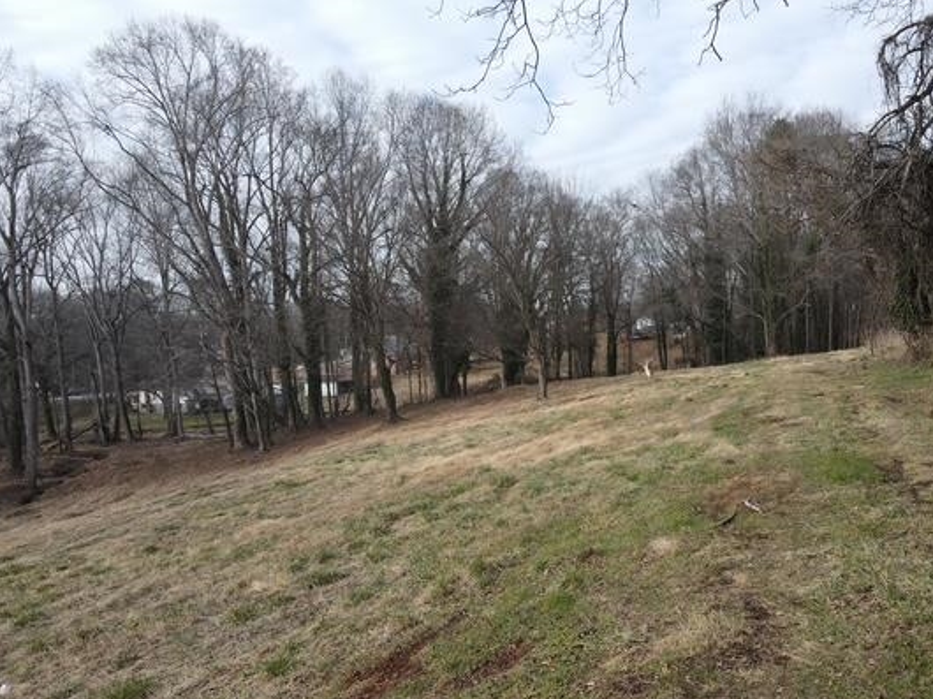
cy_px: 417
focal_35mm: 29
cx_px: 549
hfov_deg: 61.3
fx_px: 781
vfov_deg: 47.9
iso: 100
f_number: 2.8
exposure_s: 1/250
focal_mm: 4.5
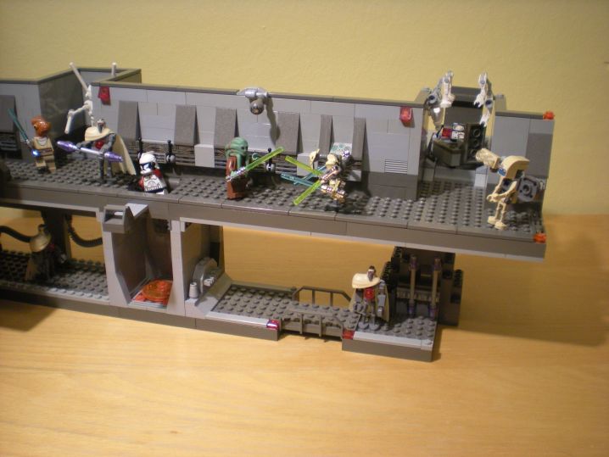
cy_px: 228
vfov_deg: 37.7
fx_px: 669
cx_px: 304
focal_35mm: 38
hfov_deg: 49.0
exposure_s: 1/26.1
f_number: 3.1
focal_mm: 6.3
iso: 200
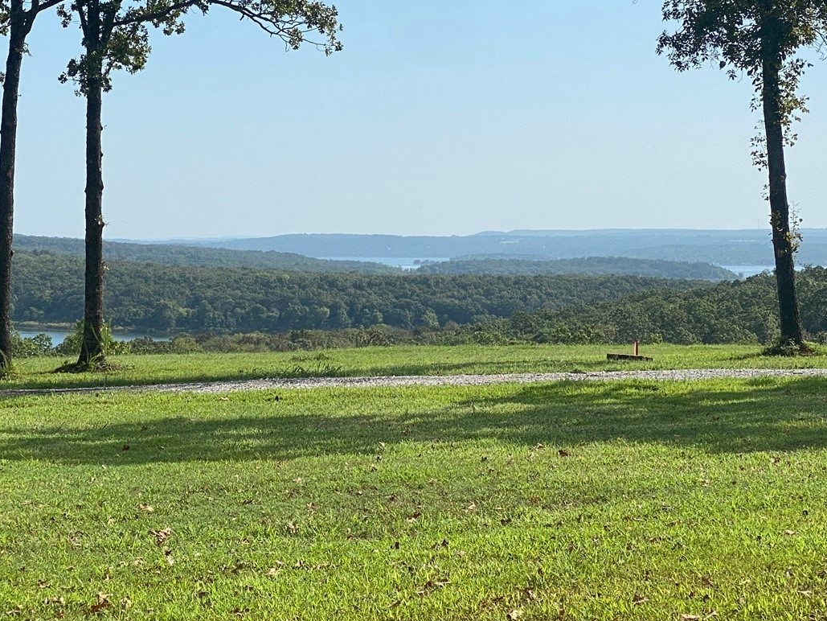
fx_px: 2318
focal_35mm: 97
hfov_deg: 20.2
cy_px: 219
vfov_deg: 15.2
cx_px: 475
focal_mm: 6
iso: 20
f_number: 2
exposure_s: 1/2179
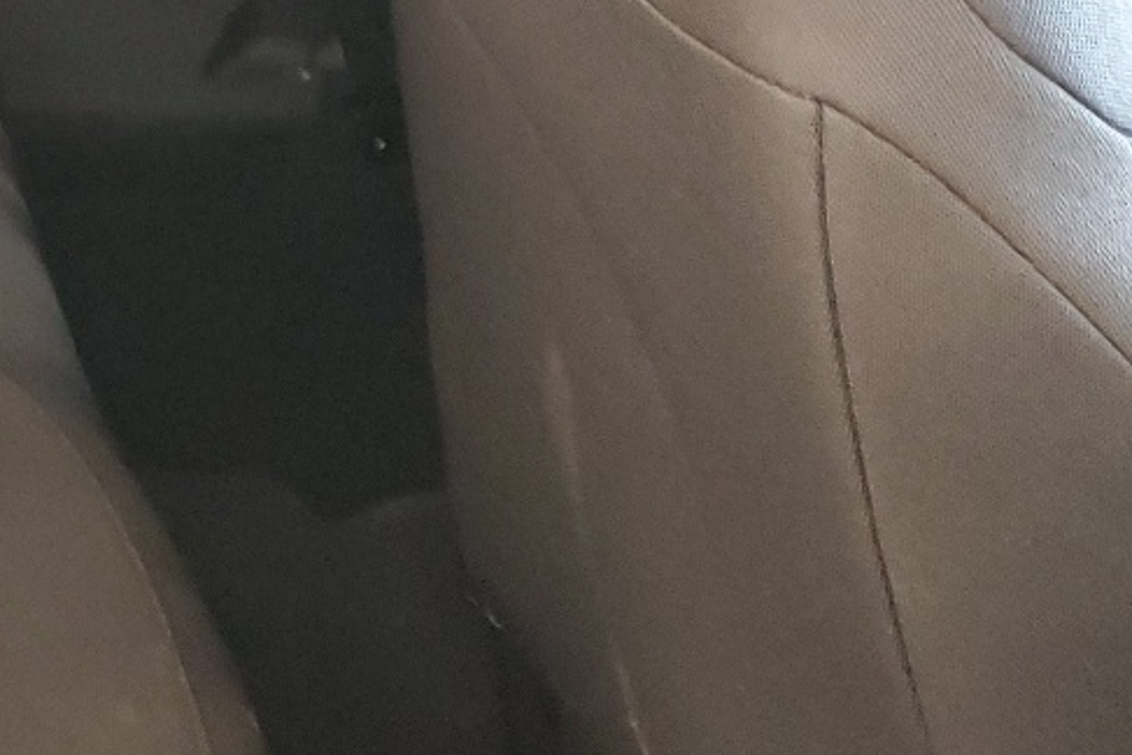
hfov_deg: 21.3
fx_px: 2798
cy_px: 5
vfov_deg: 15.1
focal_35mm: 89
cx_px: -210
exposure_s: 1/15
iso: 345
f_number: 1.5
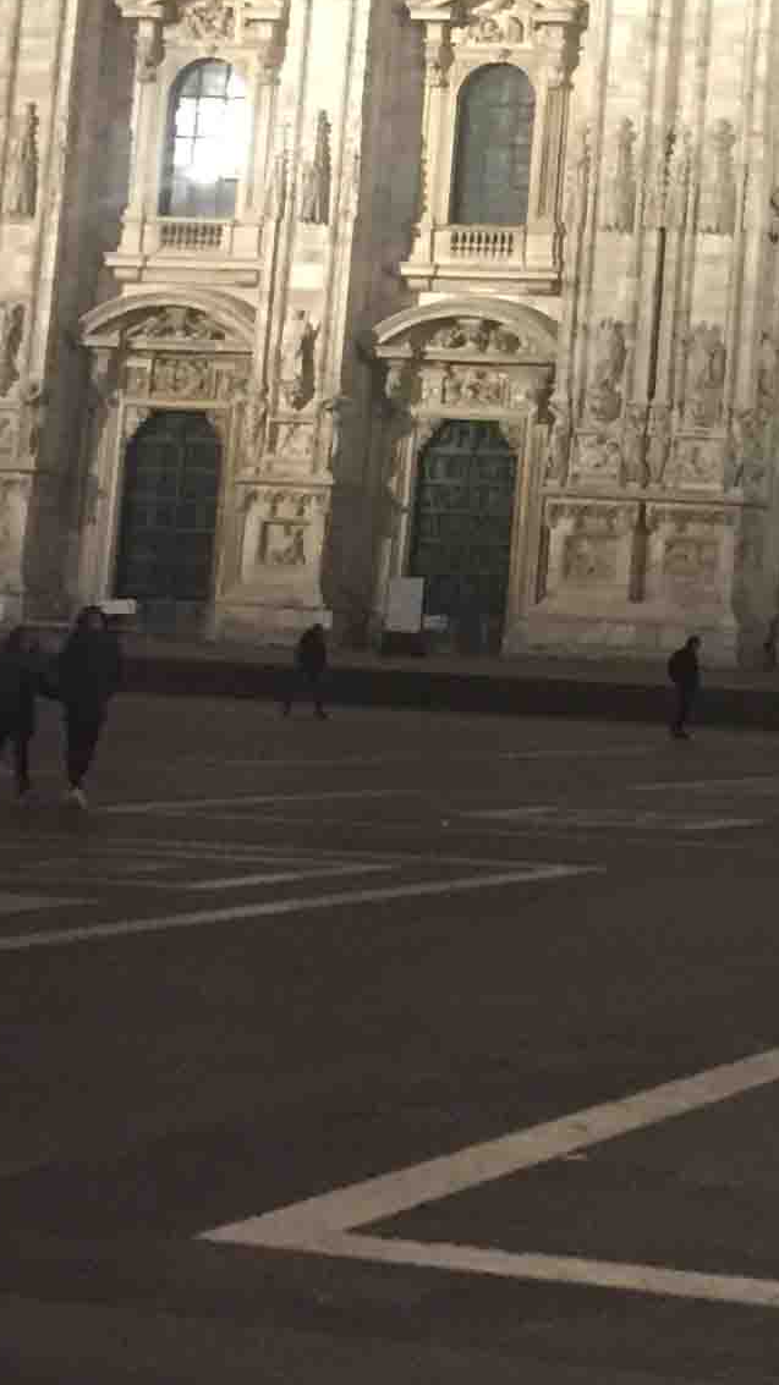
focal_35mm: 91
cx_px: 1047
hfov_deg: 12.8
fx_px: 3343
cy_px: 125
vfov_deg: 22.8
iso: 250
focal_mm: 4.15
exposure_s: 1/17
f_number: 2.2
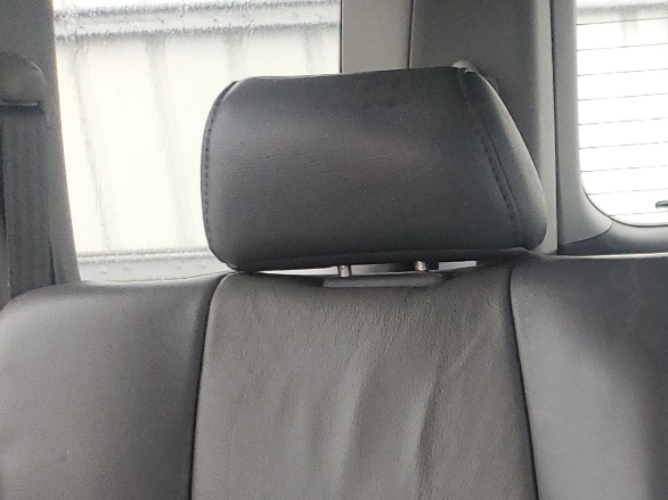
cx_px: 873
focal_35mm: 71
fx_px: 1370
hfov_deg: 24.0
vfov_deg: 19.2
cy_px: 644
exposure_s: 1/60.2
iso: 151
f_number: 1.5
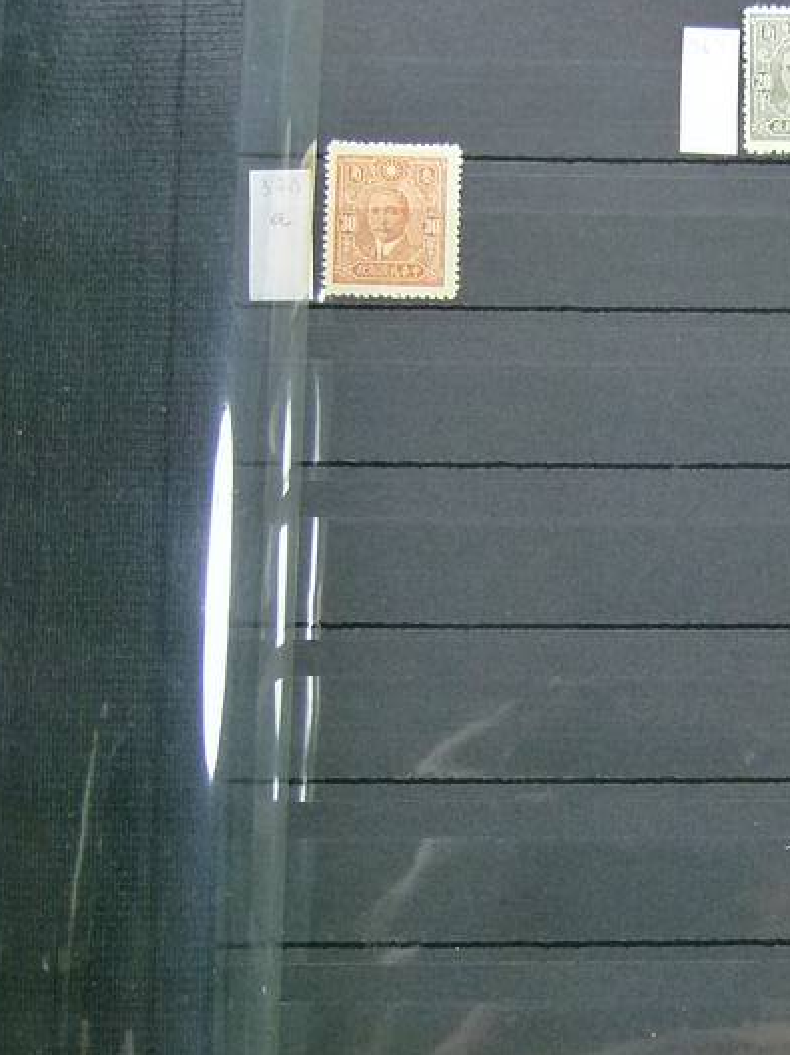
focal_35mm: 62
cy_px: 692
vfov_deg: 31.0
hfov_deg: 22.9
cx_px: 738
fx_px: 1889
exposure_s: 1/60
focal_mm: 5.7
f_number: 3
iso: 400
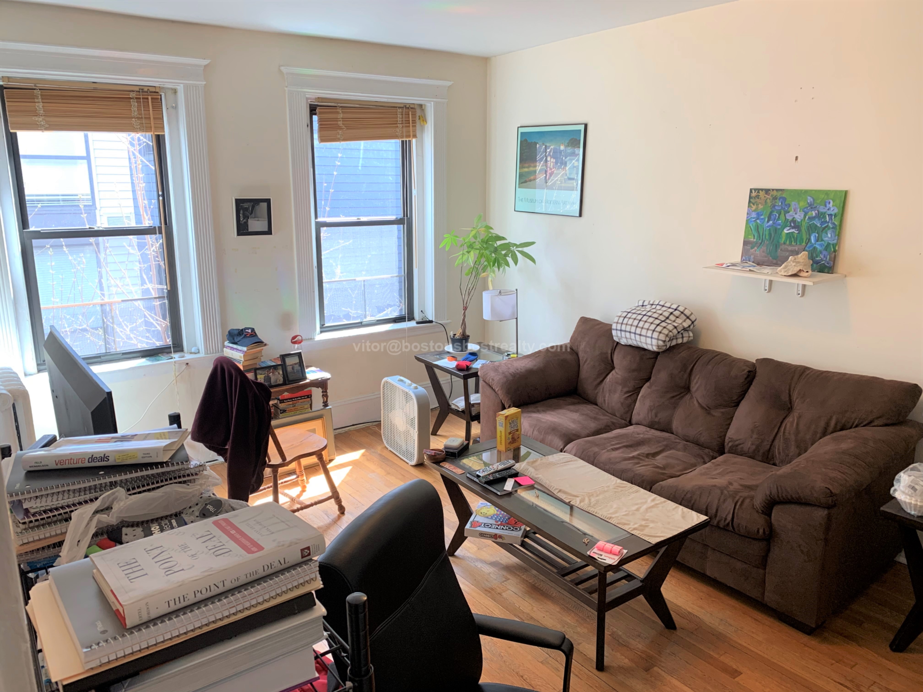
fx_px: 693
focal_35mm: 26
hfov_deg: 67.3
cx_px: 462
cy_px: 346
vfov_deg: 53.1
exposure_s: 1/60
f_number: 1.8
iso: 80
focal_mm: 4.25
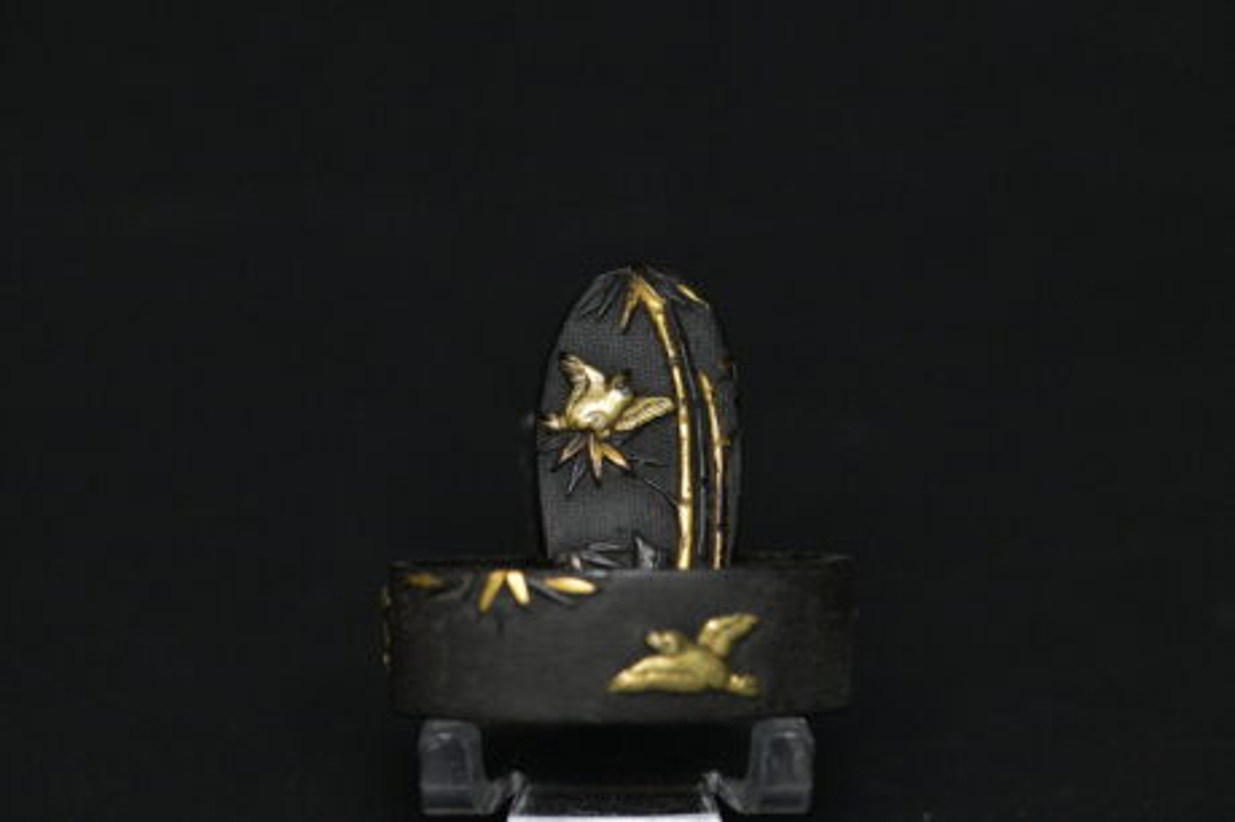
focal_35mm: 105
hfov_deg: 19.5
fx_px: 3599
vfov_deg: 13.0
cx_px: 618
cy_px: 411
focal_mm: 105
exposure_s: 1/125
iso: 5000
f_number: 10
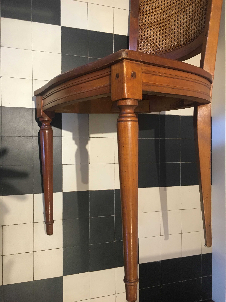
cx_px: 113
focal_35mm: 29
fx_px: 252
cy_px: 151
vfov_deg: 61.7
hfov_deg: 48.2
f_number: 2.2
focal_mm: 4.15
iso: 160
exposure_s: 1/33
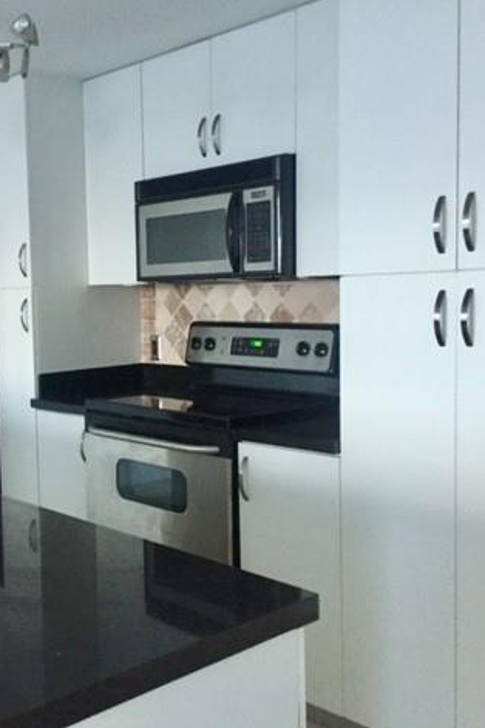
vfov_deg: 47.4
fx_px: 828
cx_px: 119
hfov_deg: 32.0
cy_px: 368
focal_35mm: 41
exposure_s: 1/24
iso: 250
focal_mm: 4.15
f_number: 2.2
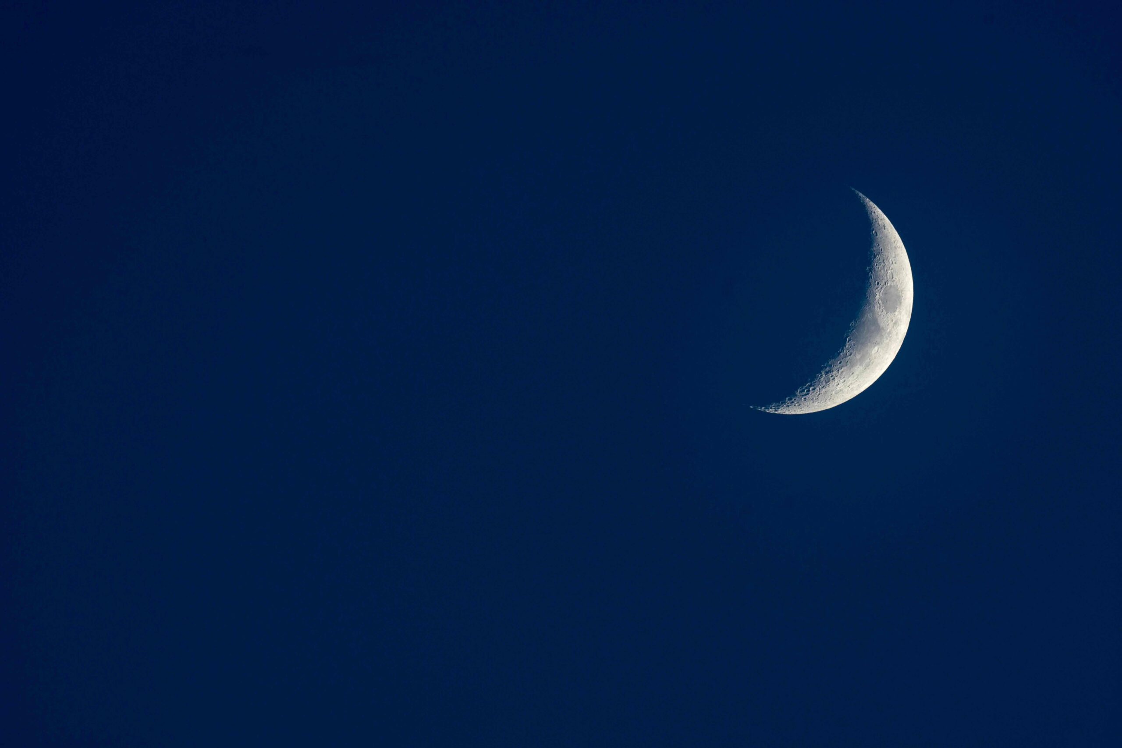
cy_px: 374
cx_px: 561
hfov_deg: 2.3
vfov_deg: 1.5
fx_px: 28049
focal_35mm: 900
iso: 100
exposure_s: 1/6
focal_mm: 600
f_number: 11
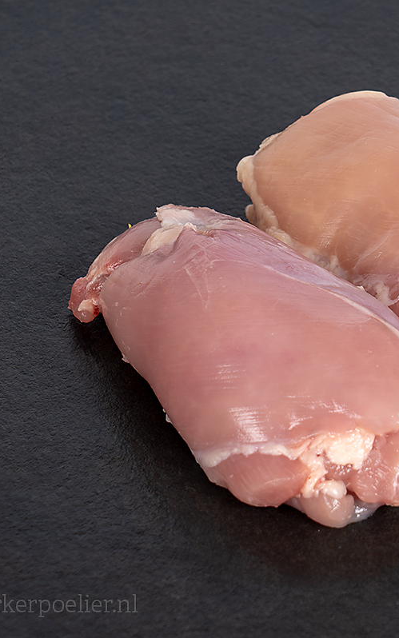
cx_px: 361
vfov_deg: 13.0
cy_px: 319
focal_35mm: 161
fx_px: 2800
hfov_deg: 8.1
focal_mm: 105
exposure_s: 1/160
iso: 100
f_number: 9
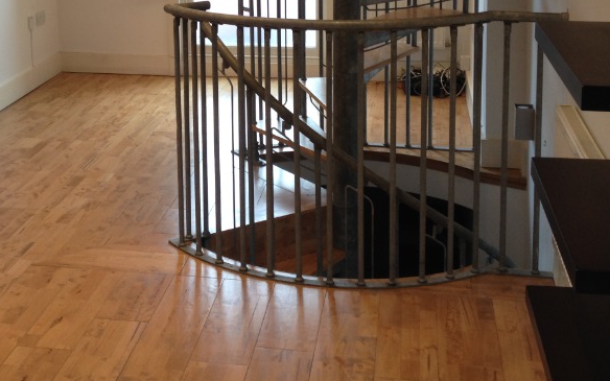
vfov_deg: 19.6
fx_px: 1081
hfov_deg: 31.3
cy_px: 21
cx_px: 206
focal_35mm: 65
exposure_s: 1/24
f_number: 2.4
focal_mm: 4.28
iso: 50
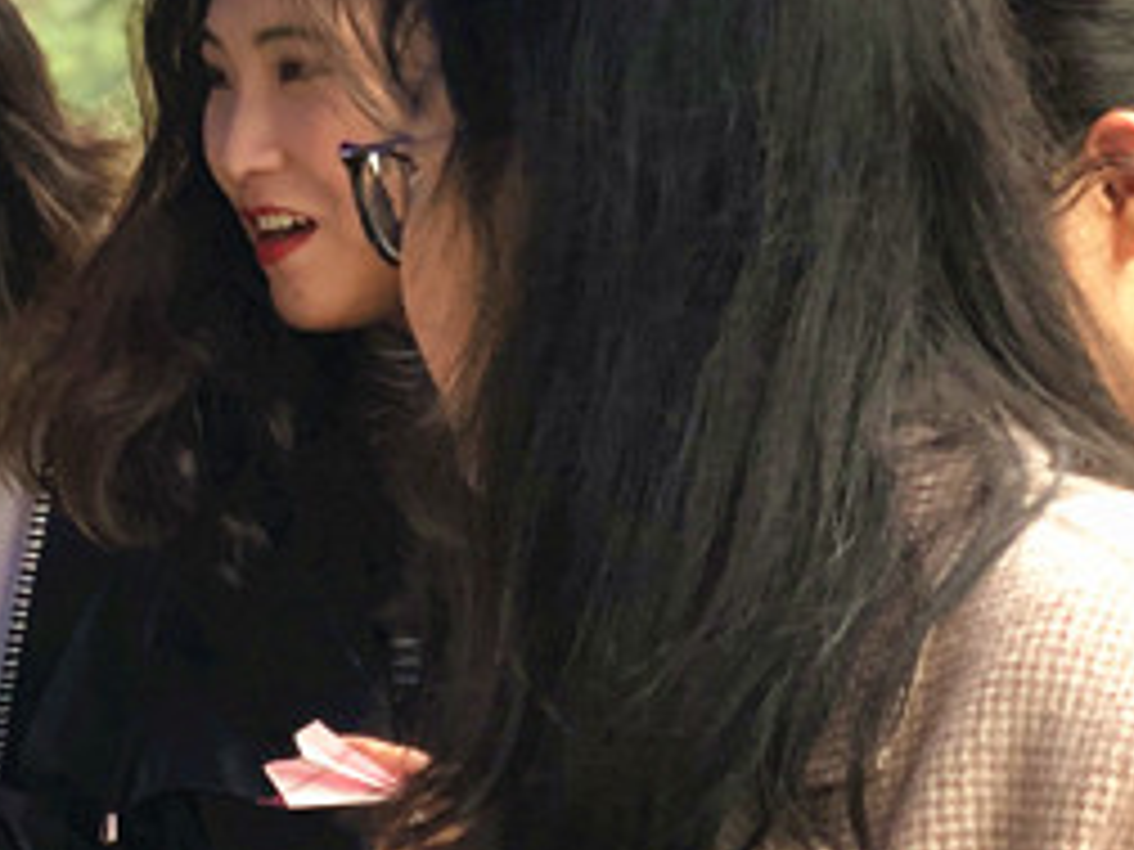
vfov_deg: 8.9
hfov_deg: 11.5
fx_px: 5405
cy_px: 863
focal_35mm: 165
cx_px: -504
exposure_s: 1/60
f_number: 2.4
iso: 64
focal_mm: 6
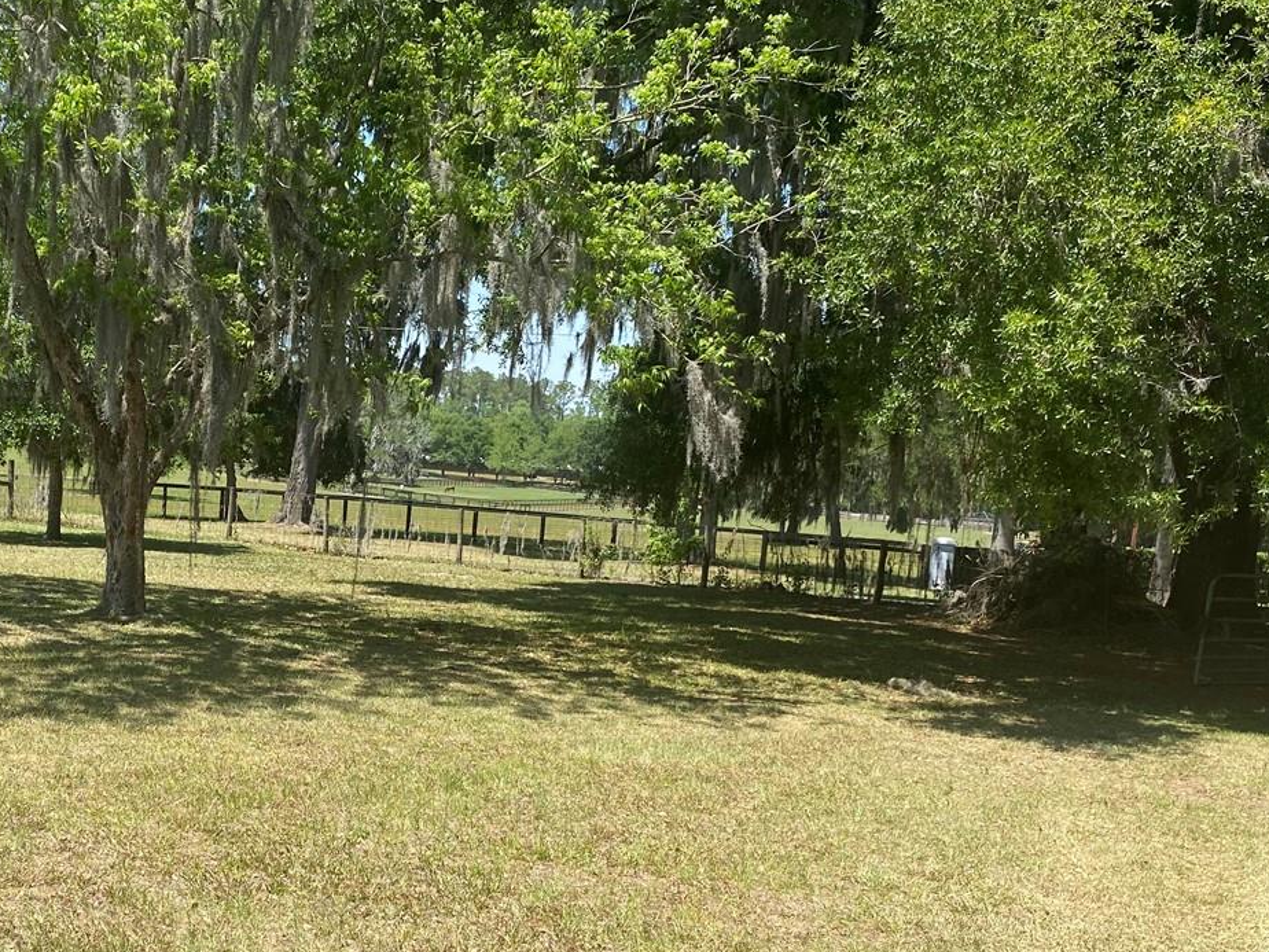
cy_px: 643
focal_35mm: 45
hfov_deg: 41.2
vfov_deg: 31.9
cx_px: 364
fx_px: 1650
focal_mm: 4.25
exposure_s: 1/1565
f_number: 1.8
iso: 32
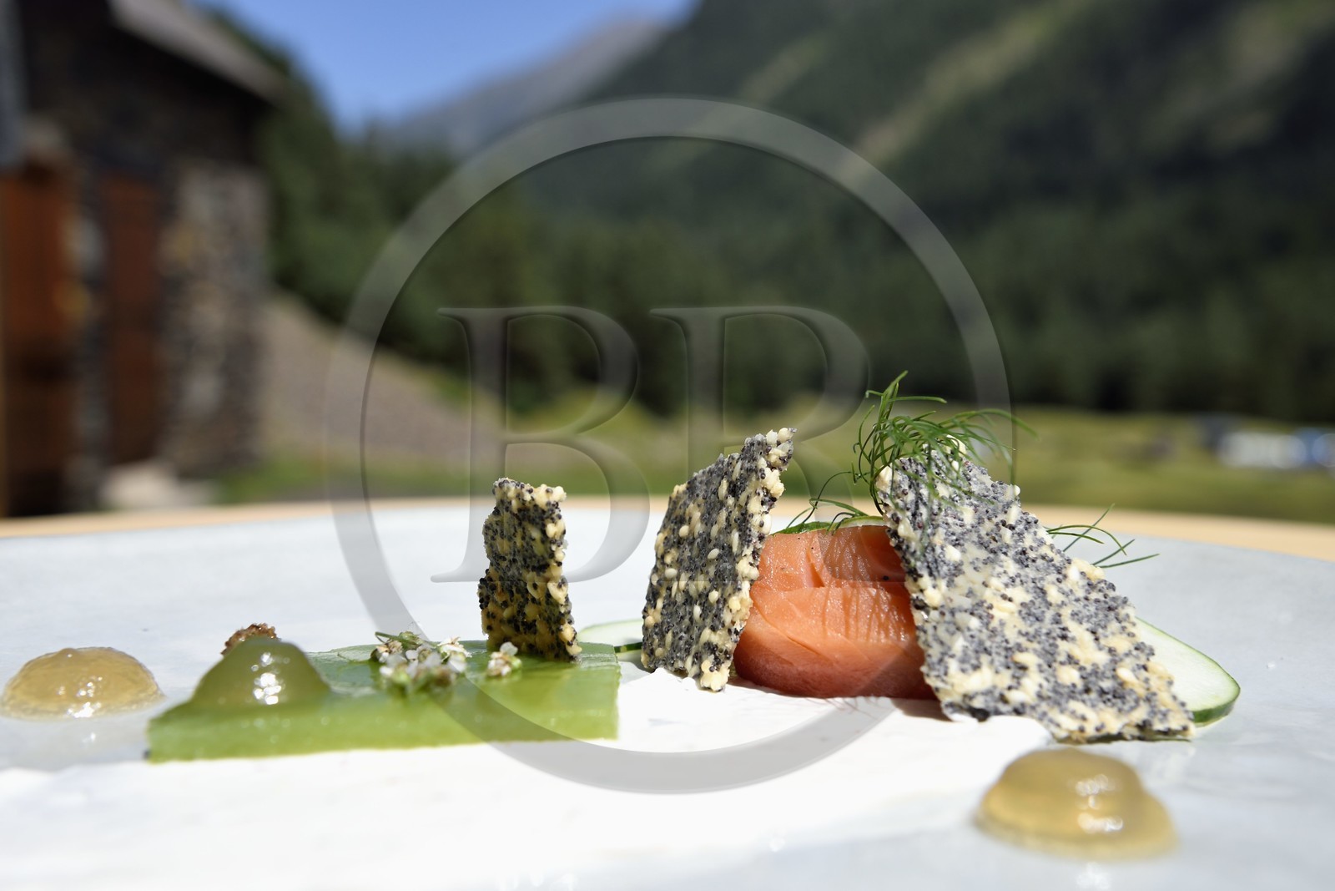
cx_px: 668
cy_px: 446
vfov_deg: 31.9
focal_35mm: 42
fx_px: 1558
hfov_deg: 46.4
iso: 200
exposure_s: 1/1000
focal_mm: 42
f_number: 8
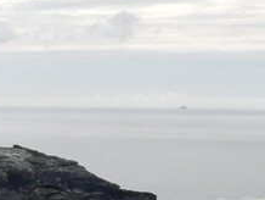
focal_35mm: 176
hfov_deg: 10.4
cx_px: -250
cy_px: 201
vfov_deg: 8.4
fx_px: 1349
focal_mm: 3.81
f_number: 2.2
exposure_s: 1/793
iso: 50
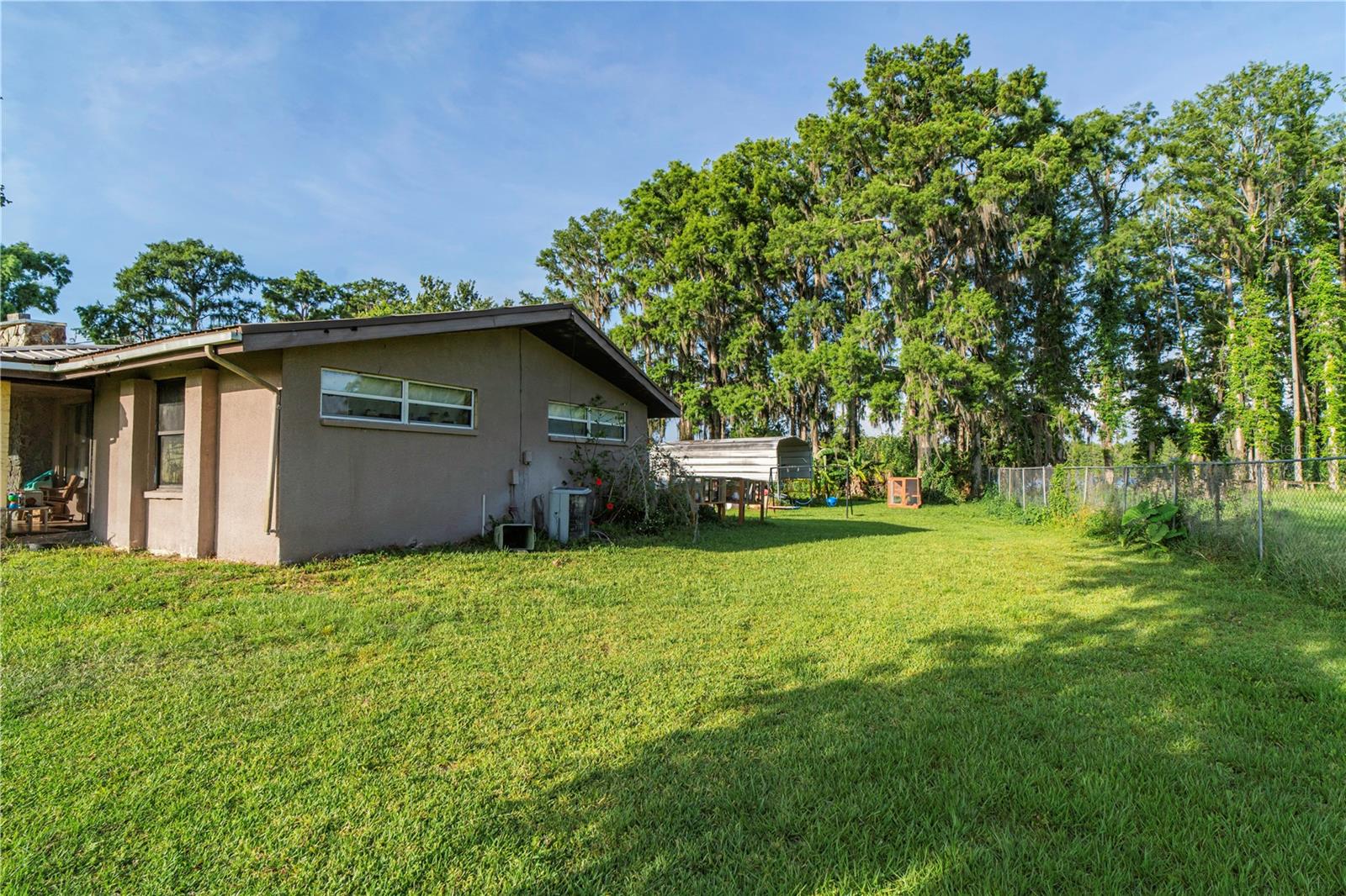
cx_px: 673
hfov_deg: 90.0
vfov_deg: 67.4
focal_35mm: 18
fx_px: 673
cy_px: 448
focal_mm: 18
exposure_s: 1/1250
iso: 800
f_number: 7.1
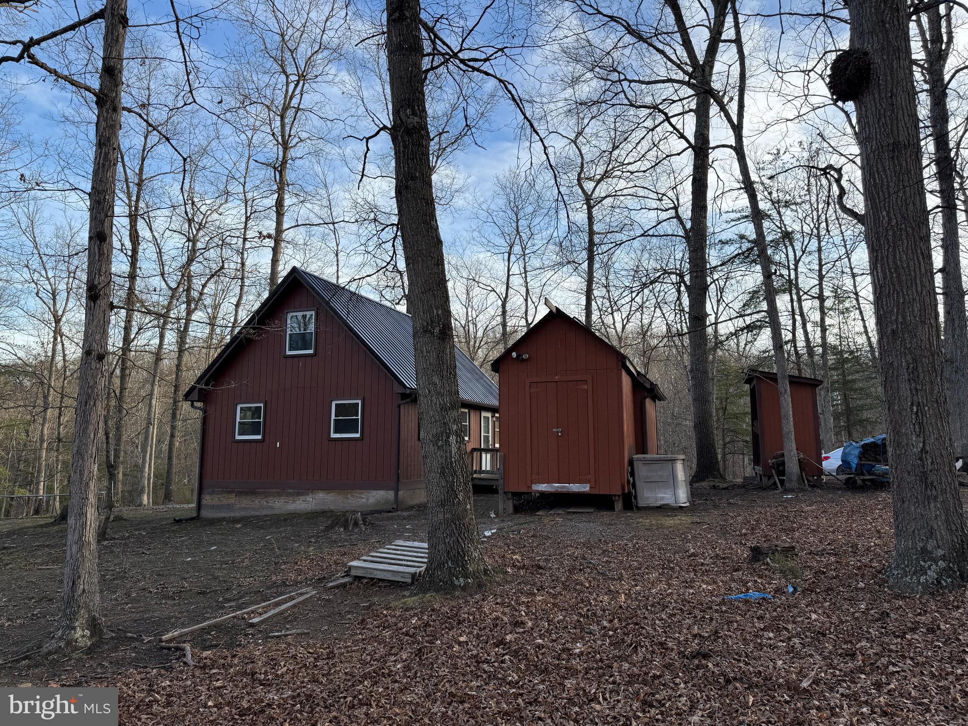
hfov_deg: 71.6
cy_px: 363
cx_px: 484
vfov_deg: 56.8
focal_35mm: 24
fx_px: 671
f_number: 1.78
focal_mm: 6.76
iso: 80
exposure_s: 1/1046
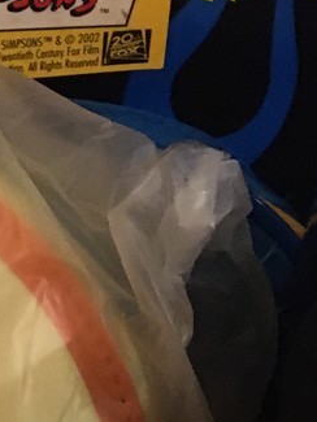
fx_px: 1306
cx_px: -252
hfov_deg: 12.6
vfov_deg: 17.2
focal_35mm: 107
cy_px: 552
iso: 320
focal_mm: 4.15
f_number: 2.2
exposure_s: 1/15
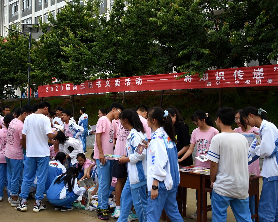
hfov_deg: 46.0
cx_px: 113
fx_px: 326
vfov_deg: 37.7
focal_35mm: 40
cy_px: 113
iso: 100
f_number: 3.8
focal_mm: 23
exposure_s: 1/250
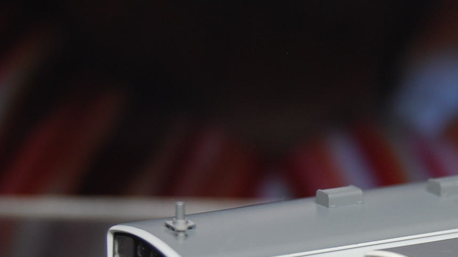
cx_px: 468
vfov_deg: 6.2
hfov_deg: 11.0
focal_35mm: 194
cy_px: 233
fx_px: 2358
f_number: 5.6
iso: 250
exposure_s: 1/30
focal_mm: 55
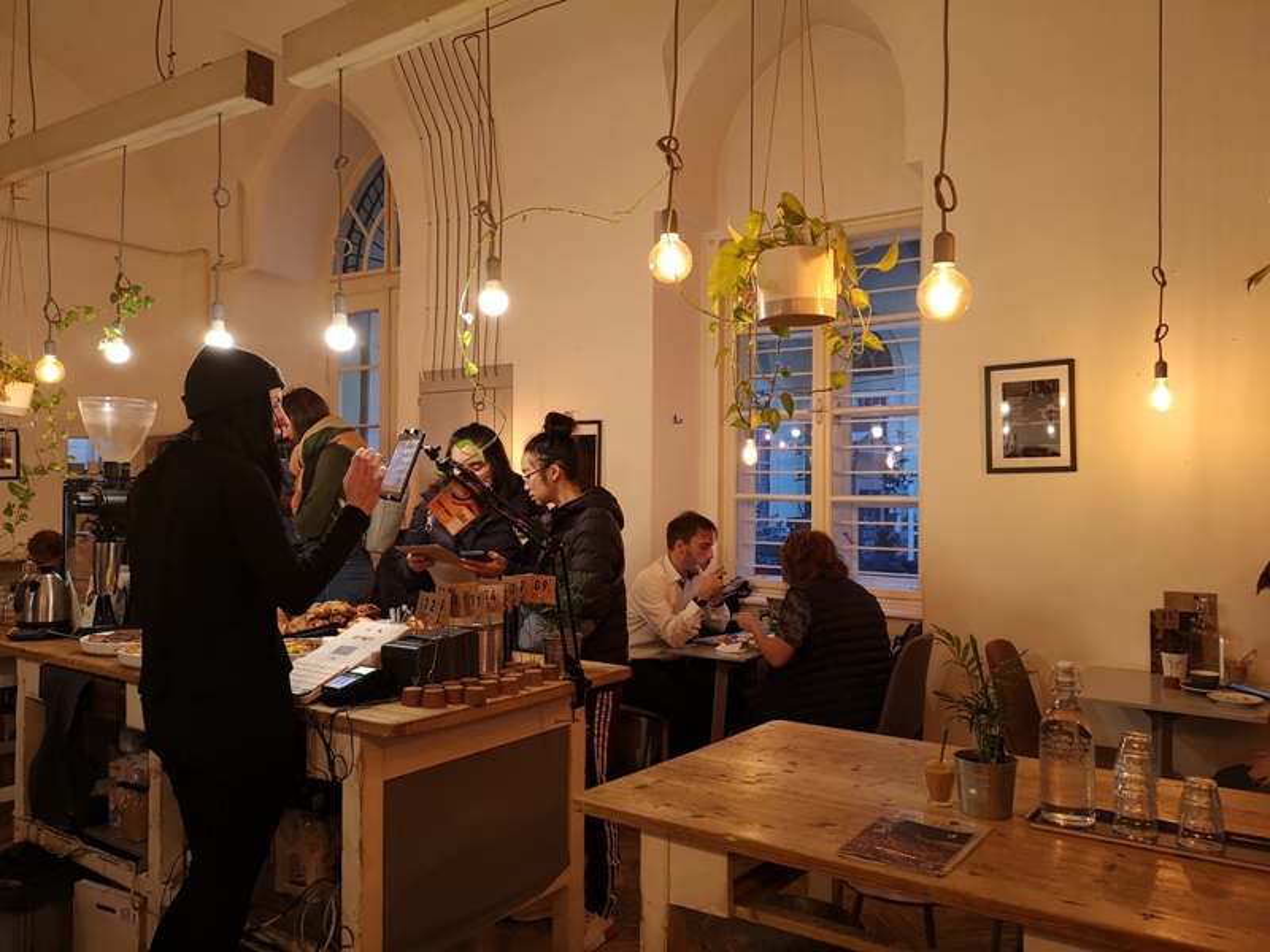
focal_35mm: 27
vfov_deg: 51.4
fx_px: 991
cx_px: 635
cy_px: 476
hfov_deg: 65.3
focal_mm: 3.95
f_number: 1.8
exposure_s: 1/120
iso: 500
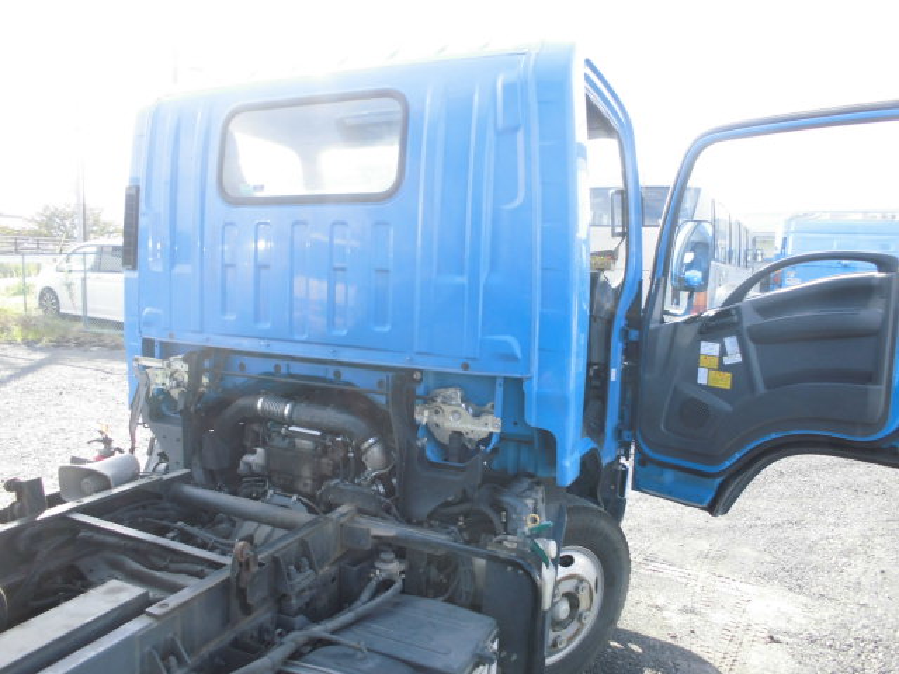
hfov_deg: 67.3
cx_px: 450
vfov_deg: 53.1
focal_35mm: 26
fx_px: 675
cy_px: 337
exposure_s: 1/100
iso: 100
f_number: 3.5
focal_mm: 4.6
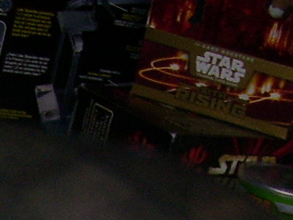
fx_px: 1431
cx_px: -33
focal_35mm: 169
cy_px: 521
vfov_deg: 8.1
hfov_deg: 11.5
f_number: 2.7
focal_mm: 5.6
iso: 125
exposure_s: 1/60
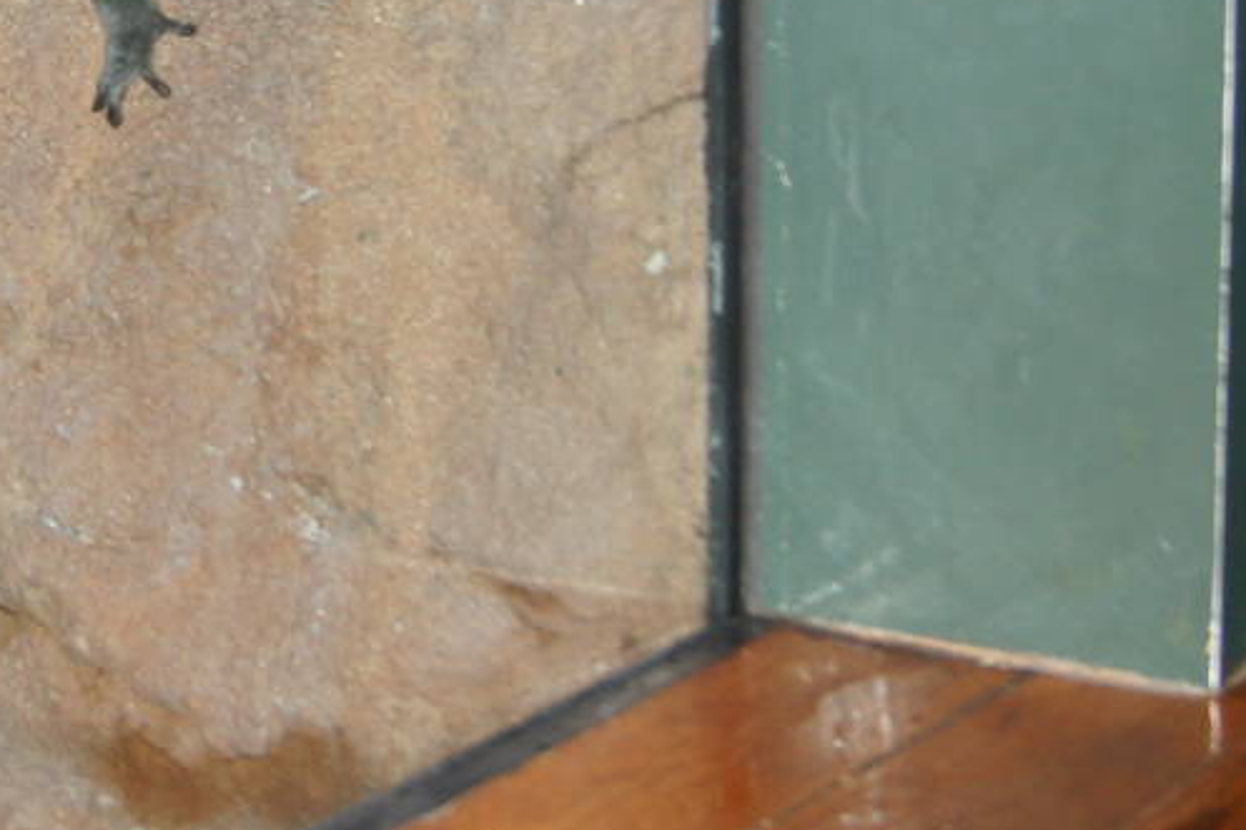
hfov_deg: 16.9
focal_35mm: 116
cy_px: -81
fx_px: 4013
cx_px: -211
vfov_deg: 11.6
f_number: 4
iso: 400
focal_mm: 24
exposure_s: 1/60
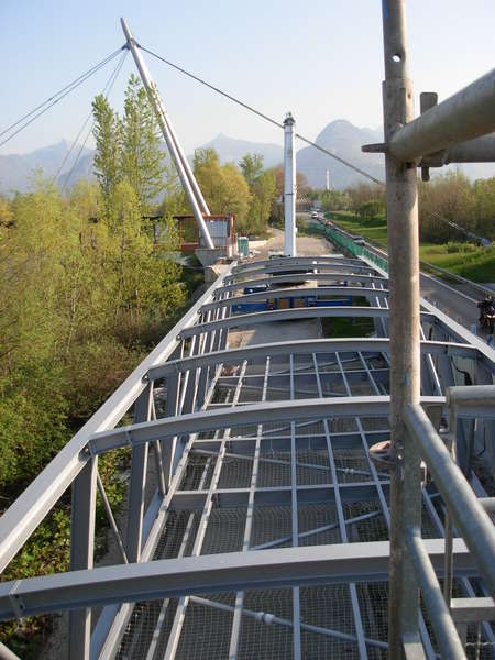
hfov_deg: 37.7
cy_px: 330
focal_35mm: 38
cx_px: 248
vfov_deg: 49.0
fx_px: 725
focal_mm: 6.3
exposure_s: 1/609
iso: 79
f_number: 2.9
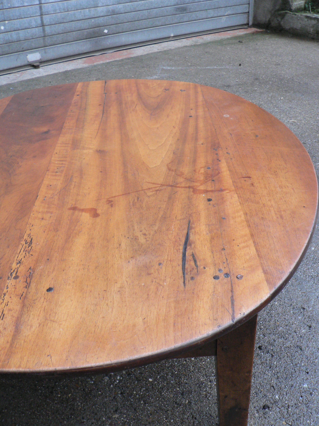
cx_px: 160
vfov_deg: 51.4
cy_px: 213
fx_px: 442
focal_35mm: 36
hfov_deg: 39.7
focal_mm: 6
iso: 200
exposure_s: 1/20
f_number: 2.8
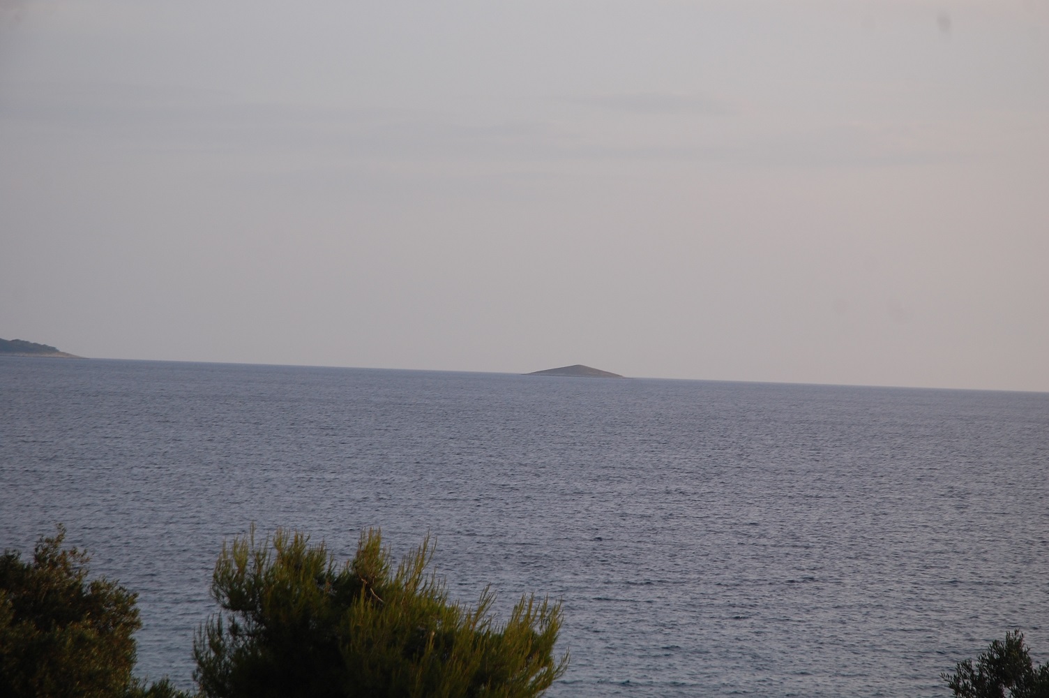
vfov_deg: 13.0
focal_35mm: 105
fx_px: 3057
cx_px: 524
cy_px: 349
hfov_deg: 19.5
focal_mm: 70
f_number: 5.6
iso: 250
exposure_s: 1/500
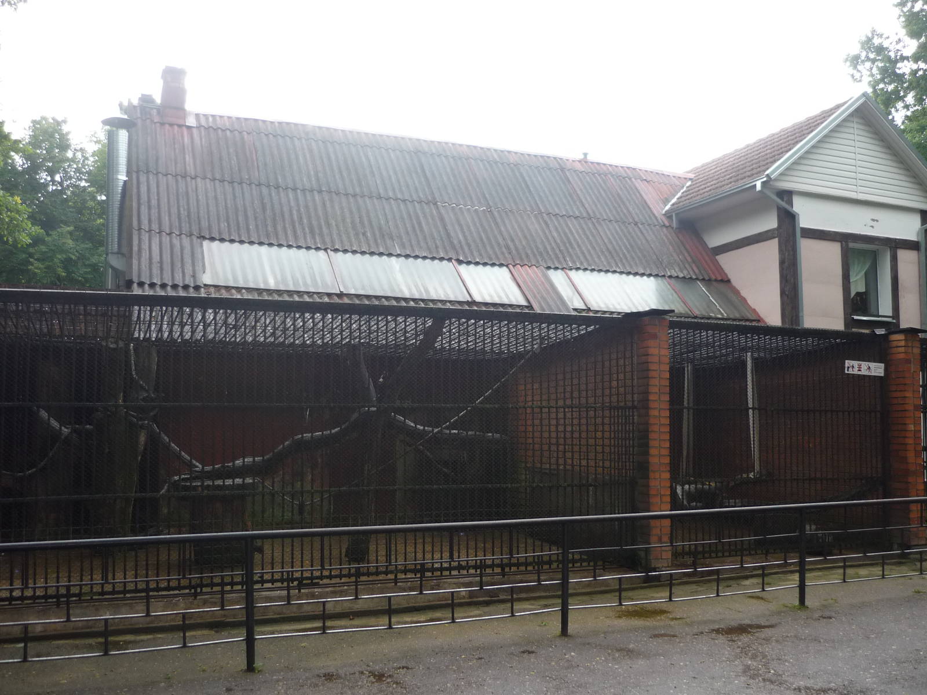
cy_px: 348
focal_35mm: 33
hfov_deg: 55.4
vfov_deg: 42.9
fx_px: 884
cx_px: 464
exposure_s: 1/30
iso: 160
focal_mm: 5.5
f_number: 2.8
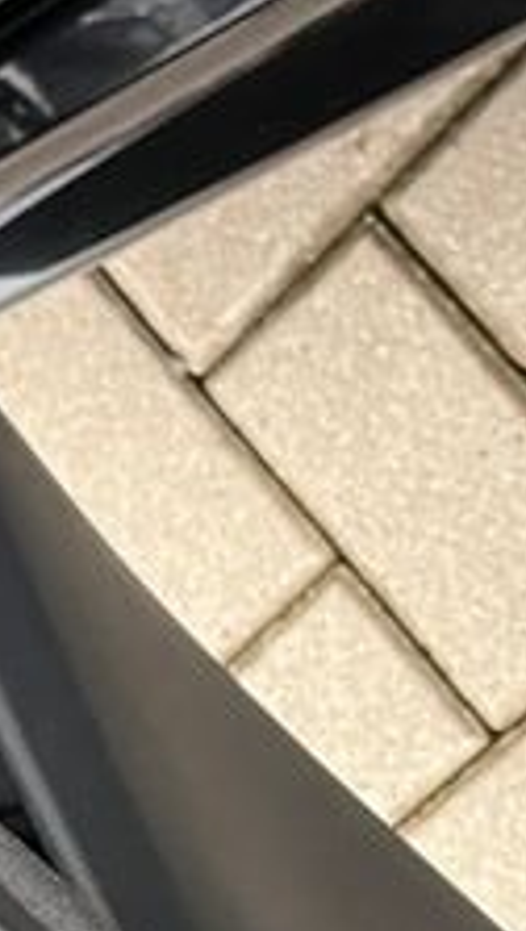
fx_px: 3212
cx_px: -576
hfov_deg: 8.8
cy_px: 885
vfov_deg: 16.2
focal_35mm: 130
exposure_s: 1/60
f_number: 1.6
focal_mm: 5.1
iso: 250
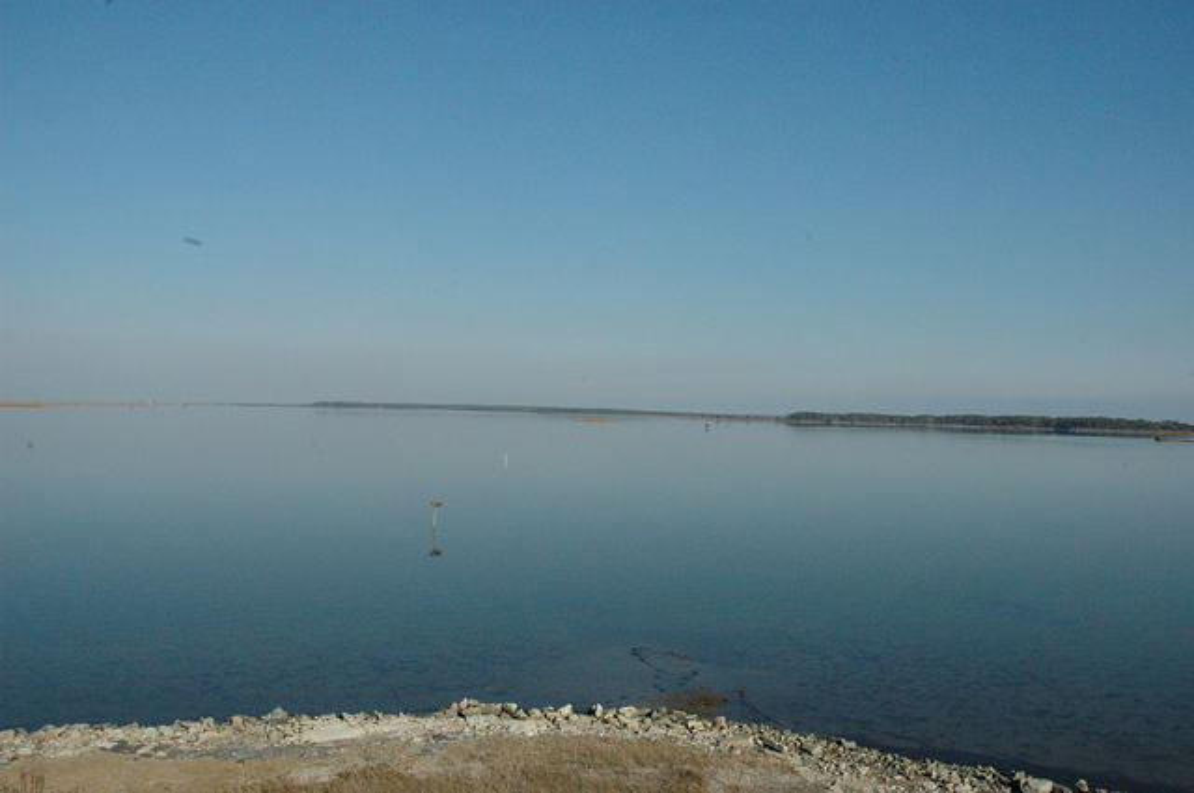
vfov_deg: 47.8
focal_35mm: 27
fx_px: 894
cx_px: 597
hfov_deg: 67.4
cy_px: 396
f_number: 16
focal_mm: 18
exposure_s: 1/1000
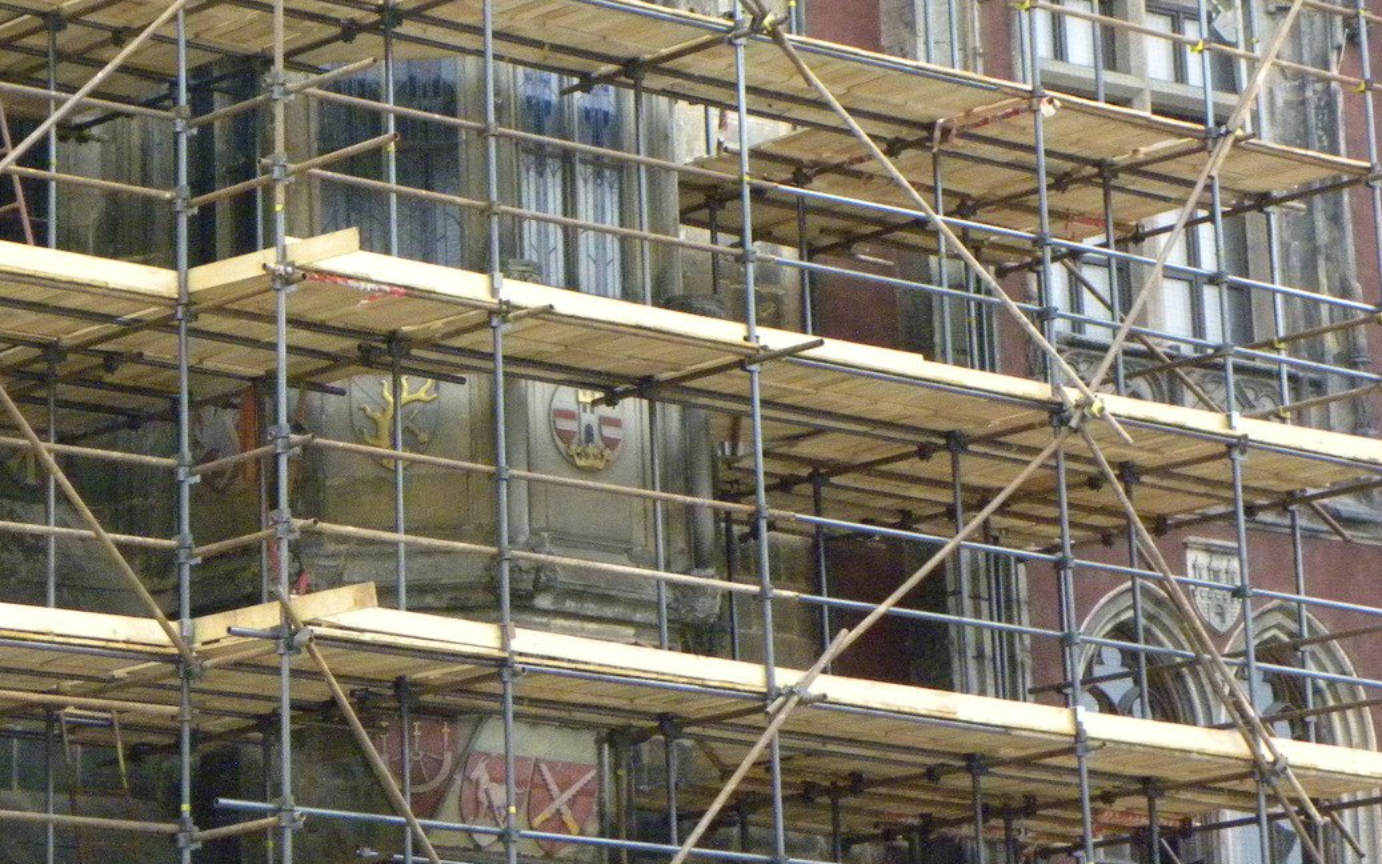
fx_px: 5235
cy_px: 111
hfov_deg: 15.0
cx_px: 362
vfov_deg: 9.4
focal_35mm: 139
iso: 677
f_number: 4
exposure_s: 1/149
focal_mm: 15.1
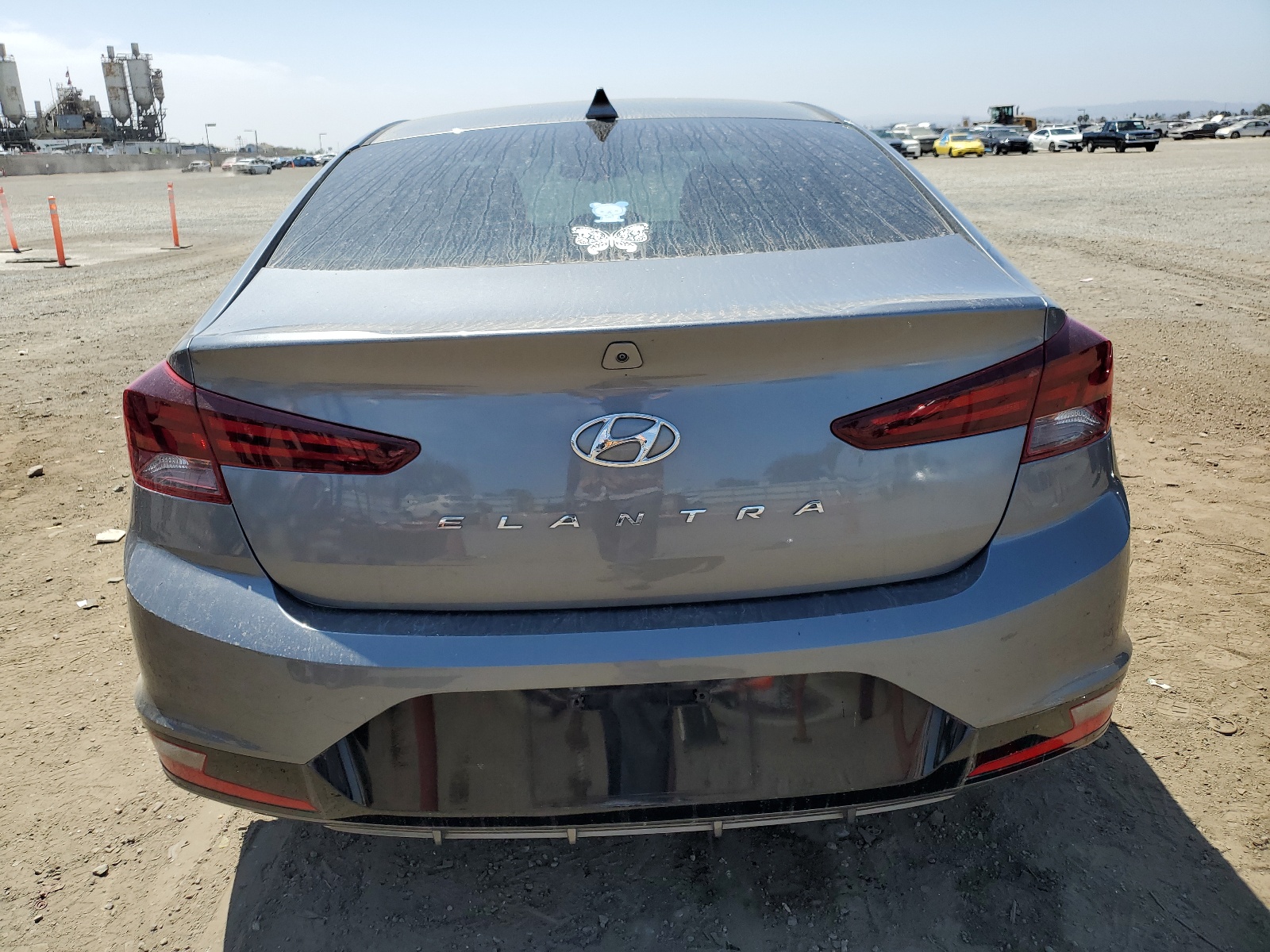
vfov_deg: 53.1
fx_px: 954
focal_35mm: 26
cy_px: 476
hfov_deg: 67.3
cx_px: 635
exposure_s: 1/2500
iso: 50
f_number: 1.5
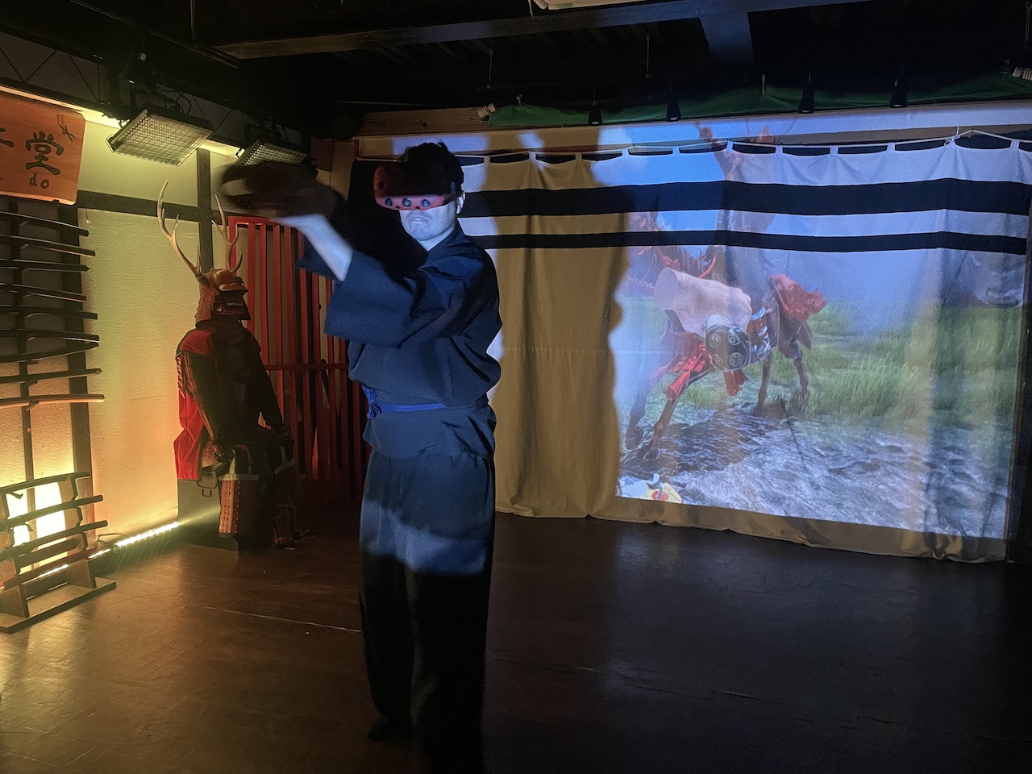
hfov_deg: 67.3
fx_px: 775
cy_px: 387
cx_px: 516
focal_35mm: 26
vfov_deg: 53.1
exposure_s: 1/28
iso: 800
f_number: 1.6
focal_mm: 4.2
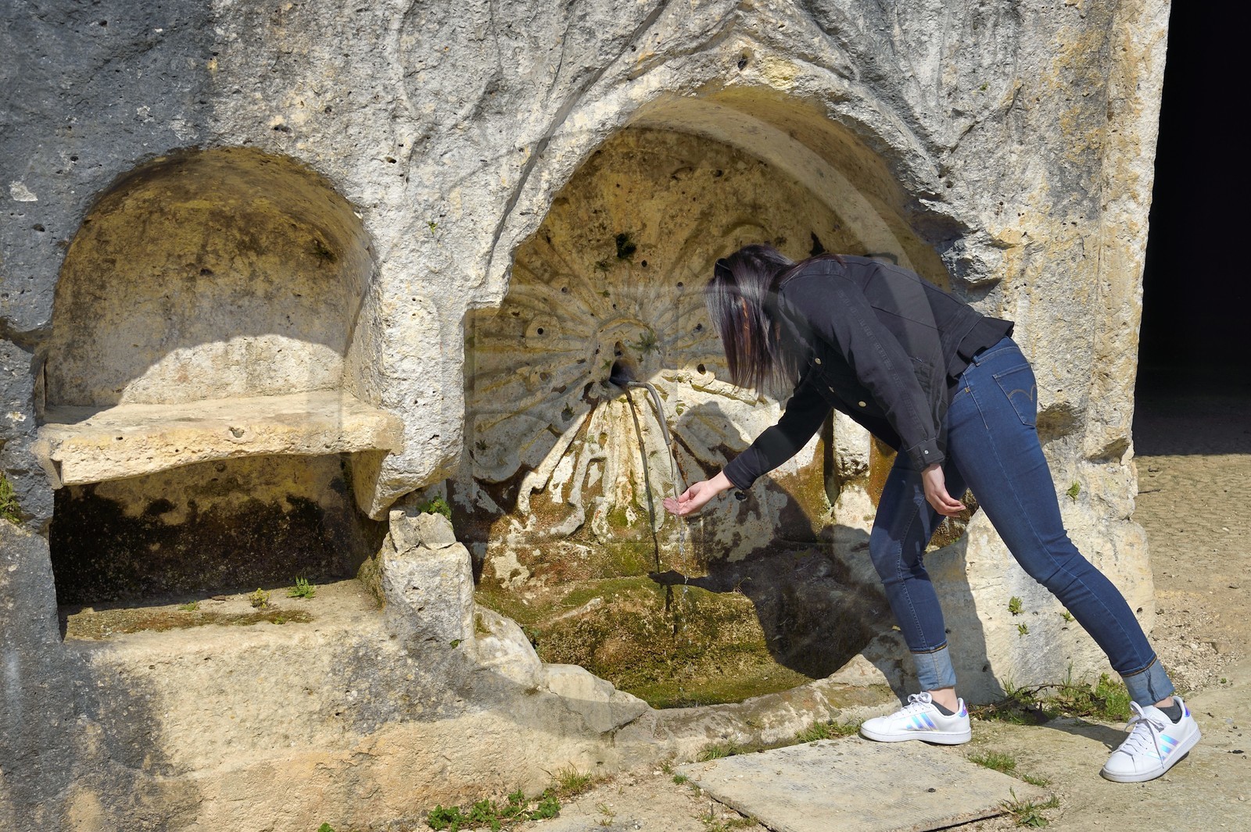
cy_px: 416
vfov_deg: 27.0
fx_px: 1737
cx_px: 626
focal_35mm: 50
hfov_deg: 39.6
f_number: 11
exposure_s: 1/400
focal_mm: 50
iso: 200
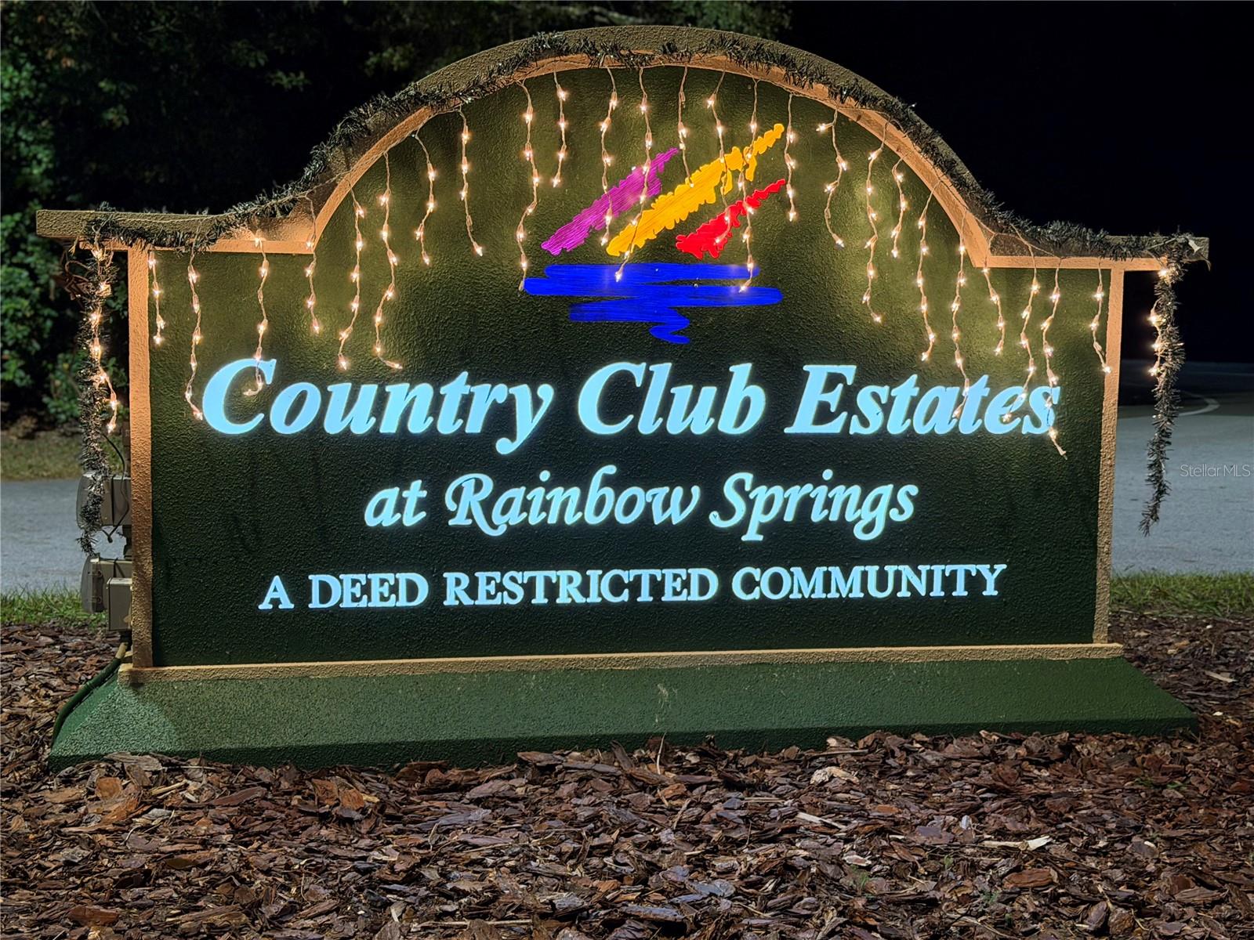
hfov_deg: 39.7
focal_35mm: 48
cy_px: 470
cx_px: 627
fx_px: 1739
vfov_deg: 30.3
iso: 500
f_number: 1.78
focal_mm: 6.76
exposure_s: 1/40
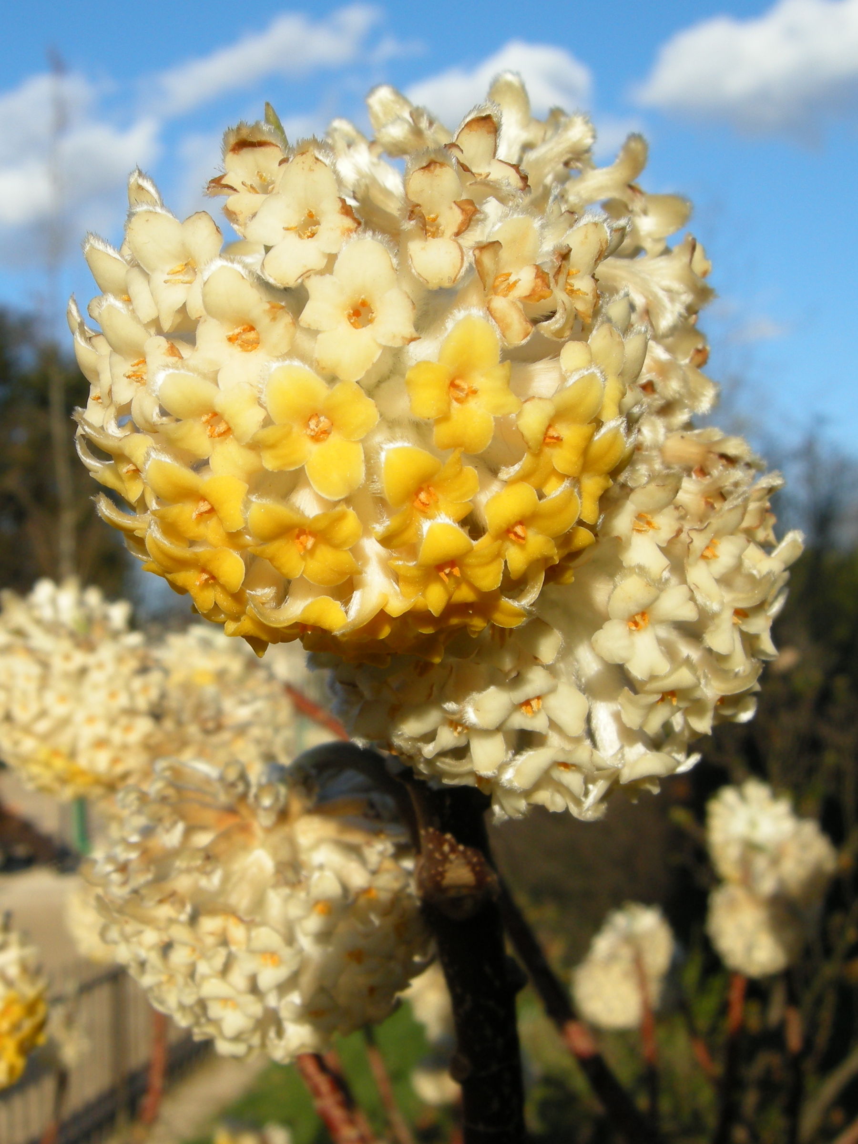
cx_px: 429
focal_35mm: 35
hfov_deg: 40.7
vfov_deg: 52.6
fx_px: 1157
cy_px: 572
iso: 64
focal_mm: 7.5
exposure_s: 1/240
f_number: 5.4
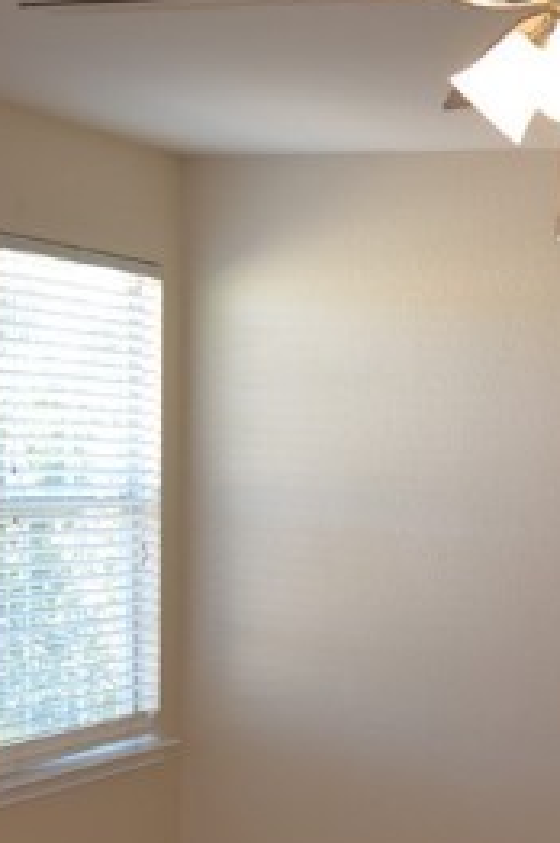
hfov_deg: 16.3
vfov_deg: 25.5
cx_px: 724
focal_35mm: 79
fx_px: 1848
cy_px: 579
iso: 450
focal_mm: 18
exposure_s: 1/60
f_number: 3.5
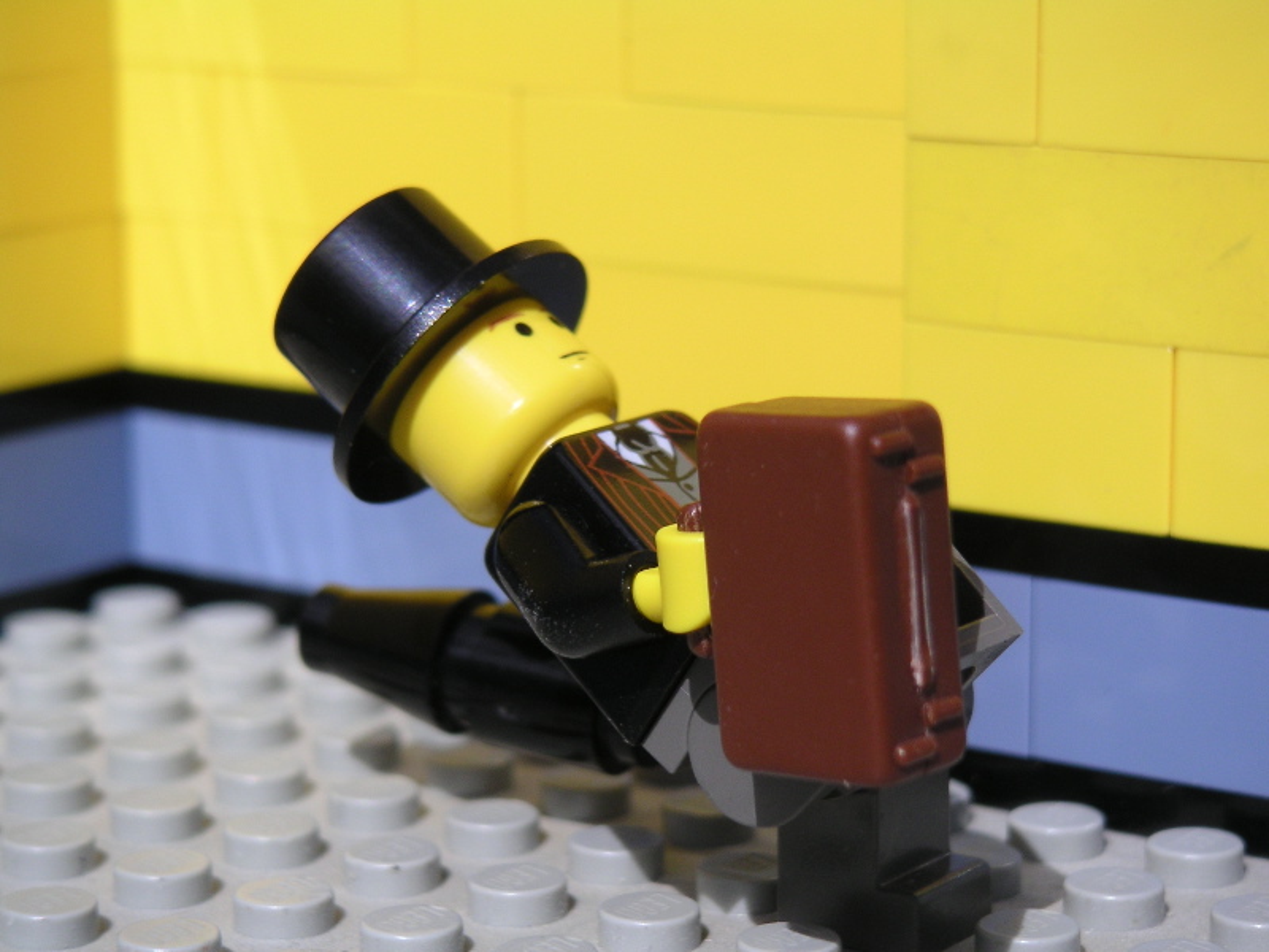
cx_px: 634
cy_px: 476
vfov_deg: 13.3
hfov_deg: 17.7
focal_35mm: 111
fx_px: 4069
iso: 50
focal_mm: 17.1
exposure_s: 1/250
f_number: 8
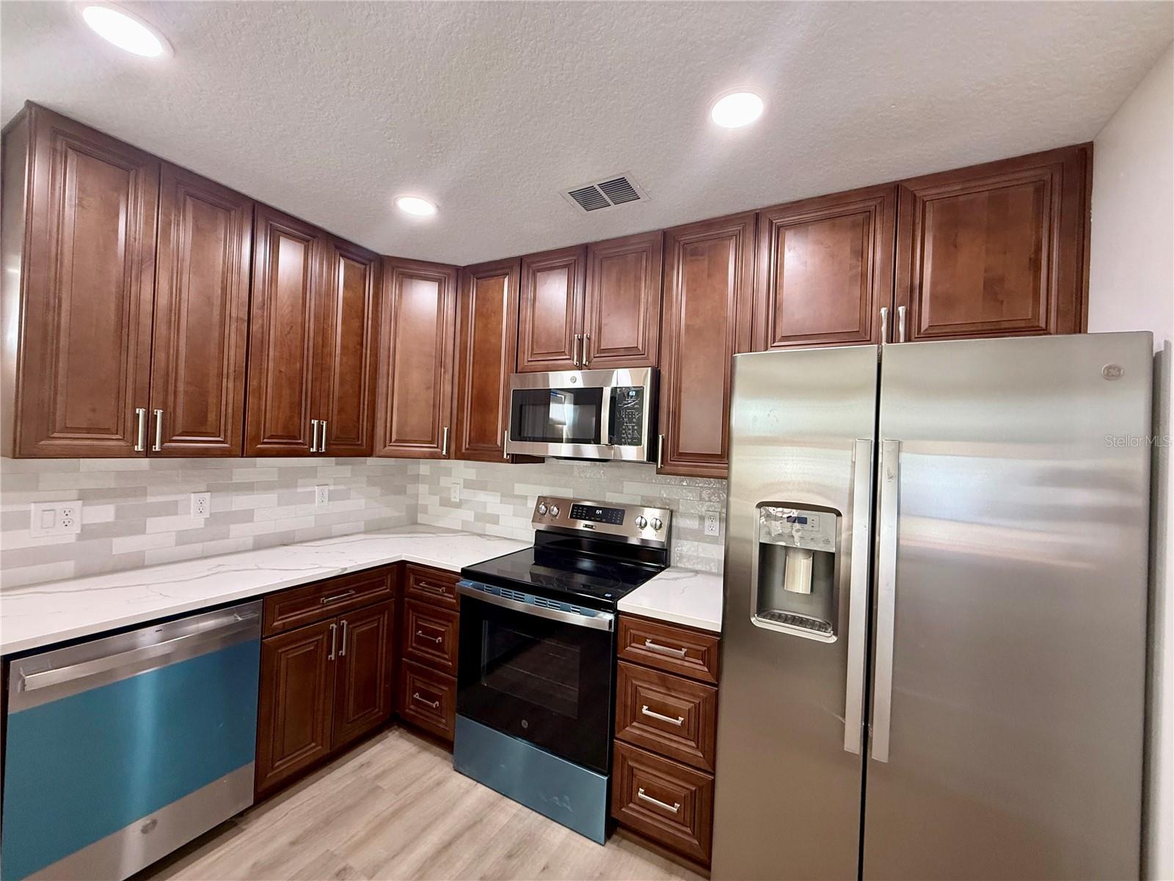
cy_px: 440
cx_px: 587
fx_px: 475
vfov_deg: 85.7
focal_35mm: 14
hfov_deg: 102.1
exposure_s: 1/60
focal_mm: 2.22
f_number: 2.2
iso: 200
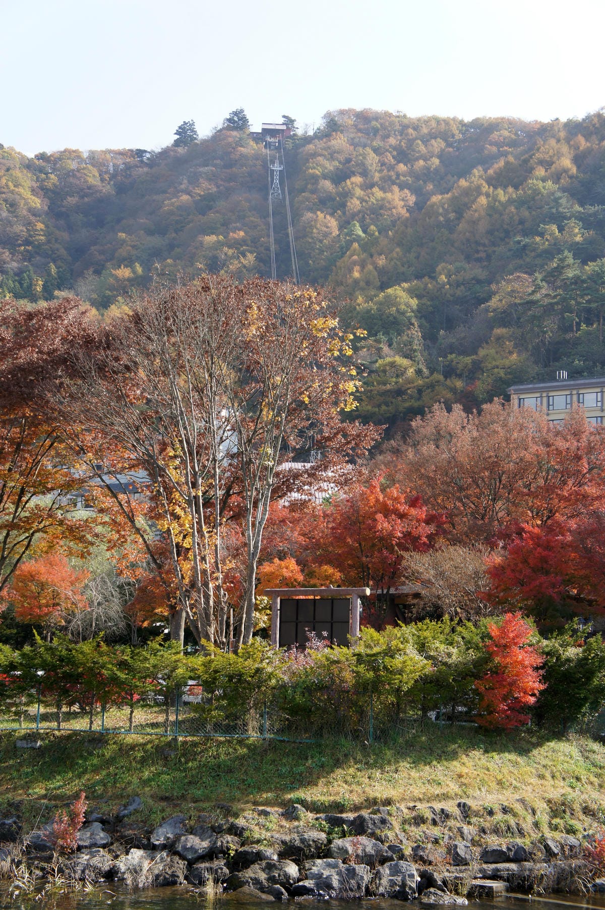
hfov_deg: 26.0
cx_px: 302
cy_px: 455
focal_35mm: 52
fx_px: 1312
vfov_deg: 38.2
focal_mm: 35
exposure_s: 1/160
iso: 200
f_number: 7.1
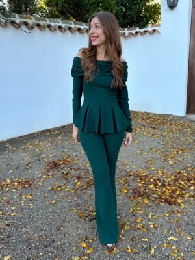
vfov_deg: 71.6
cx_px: 98
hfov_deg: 56.8
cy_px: 130
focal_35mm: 24
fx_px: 180
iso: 64
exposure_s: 1/236
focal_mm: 6.76
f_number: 1.78
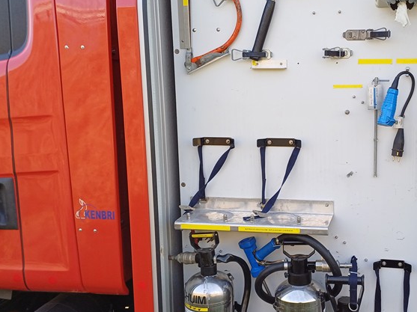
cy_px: 171
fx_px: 554
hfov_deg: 40.4
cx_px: 297
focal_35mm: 46
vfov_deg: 31.5
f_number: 1.8
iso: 50
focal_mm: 4.65
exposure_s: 1/157
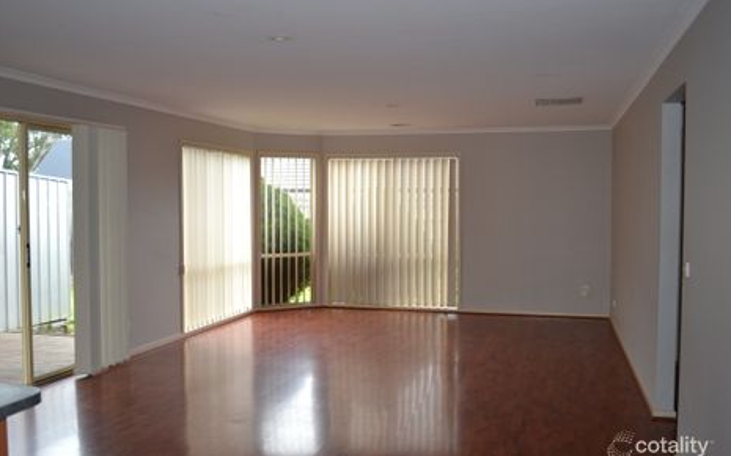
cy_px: 232
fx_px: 677
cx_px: 365
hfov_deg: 56.7
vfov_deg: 37.2
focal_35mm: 34
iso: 400
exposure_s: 1/125
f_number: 4
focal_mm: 22
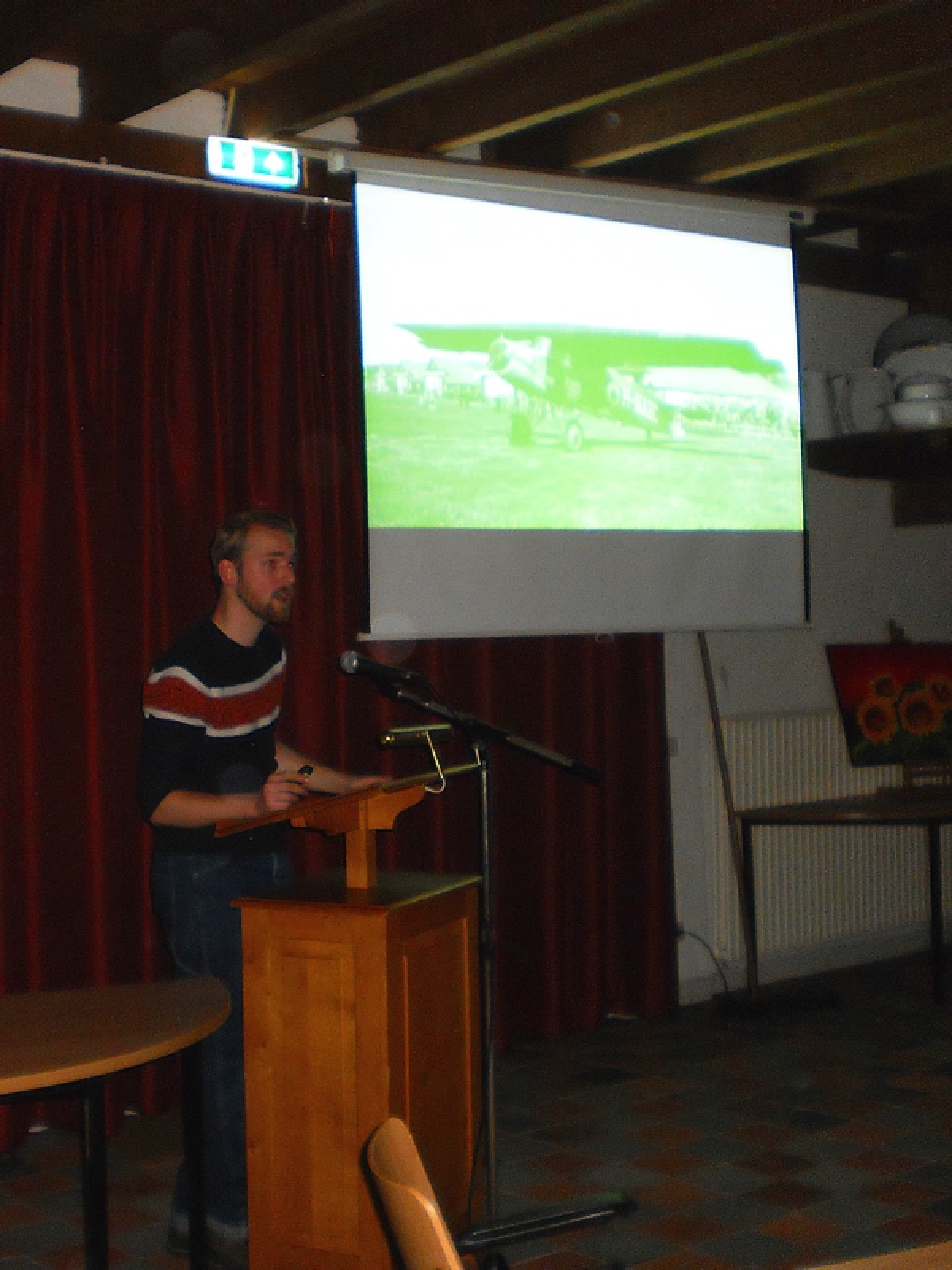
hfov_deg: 39.7
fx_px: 1320
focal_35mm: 36
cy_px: 635
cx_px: 476
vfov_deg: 51.4
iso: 800
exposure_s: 1/30
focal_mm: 6.3
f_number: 3.1
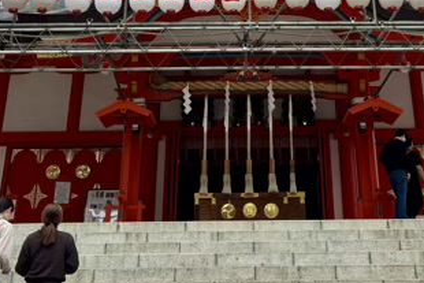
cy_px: -50
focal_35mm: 61
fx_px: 719
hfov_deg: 32.8
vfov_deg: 20.9
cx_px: 256
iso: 50
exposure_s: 1/1522
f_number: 1.6
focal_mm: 5.96
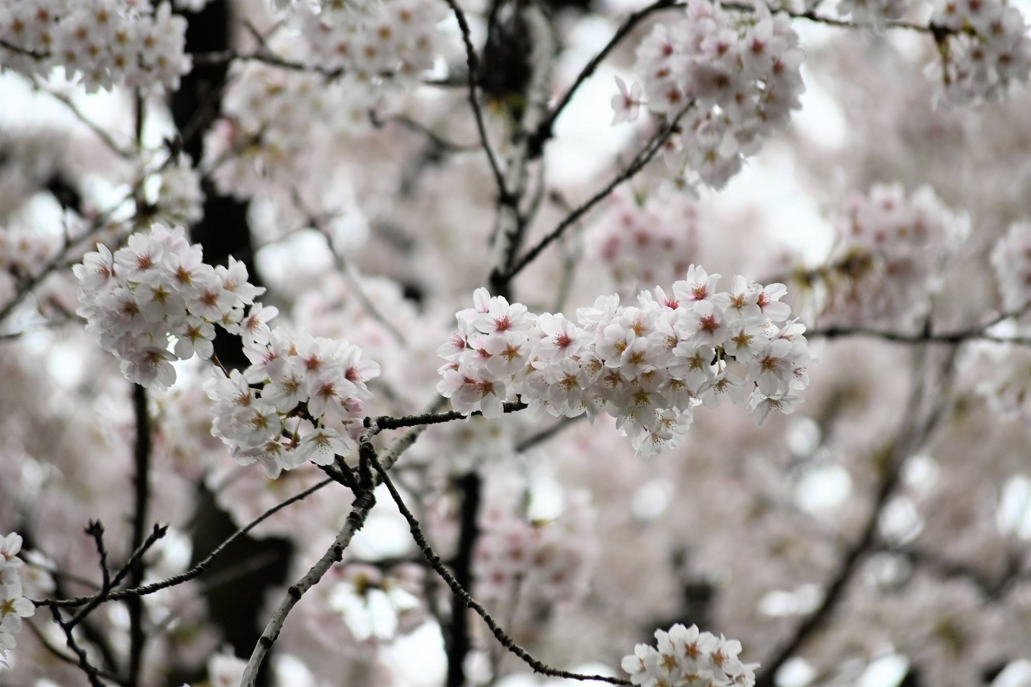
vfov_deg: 4.6
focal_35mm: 300
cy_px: 344
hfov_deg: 6.9
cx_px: 516
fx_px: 8590
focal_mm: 200
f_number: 5.6
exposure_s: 1/250
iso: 450
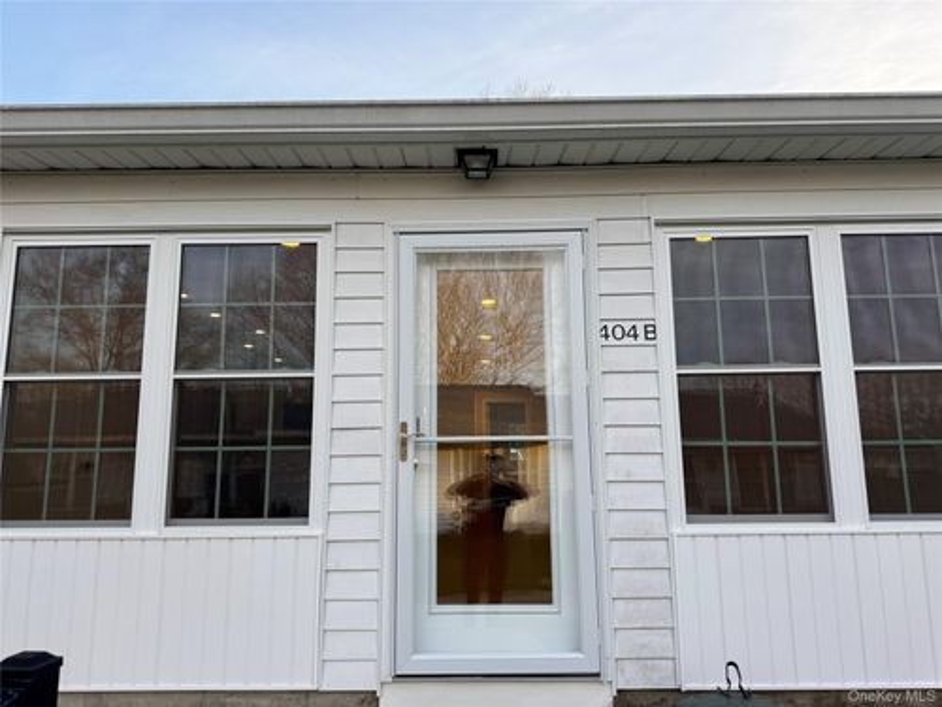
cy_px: 354
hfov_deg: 71.6
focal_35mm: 24
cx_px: 471
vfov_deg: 56.8
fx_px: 653
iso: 80
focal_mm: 6.76
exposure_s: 1/627
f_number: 1.78
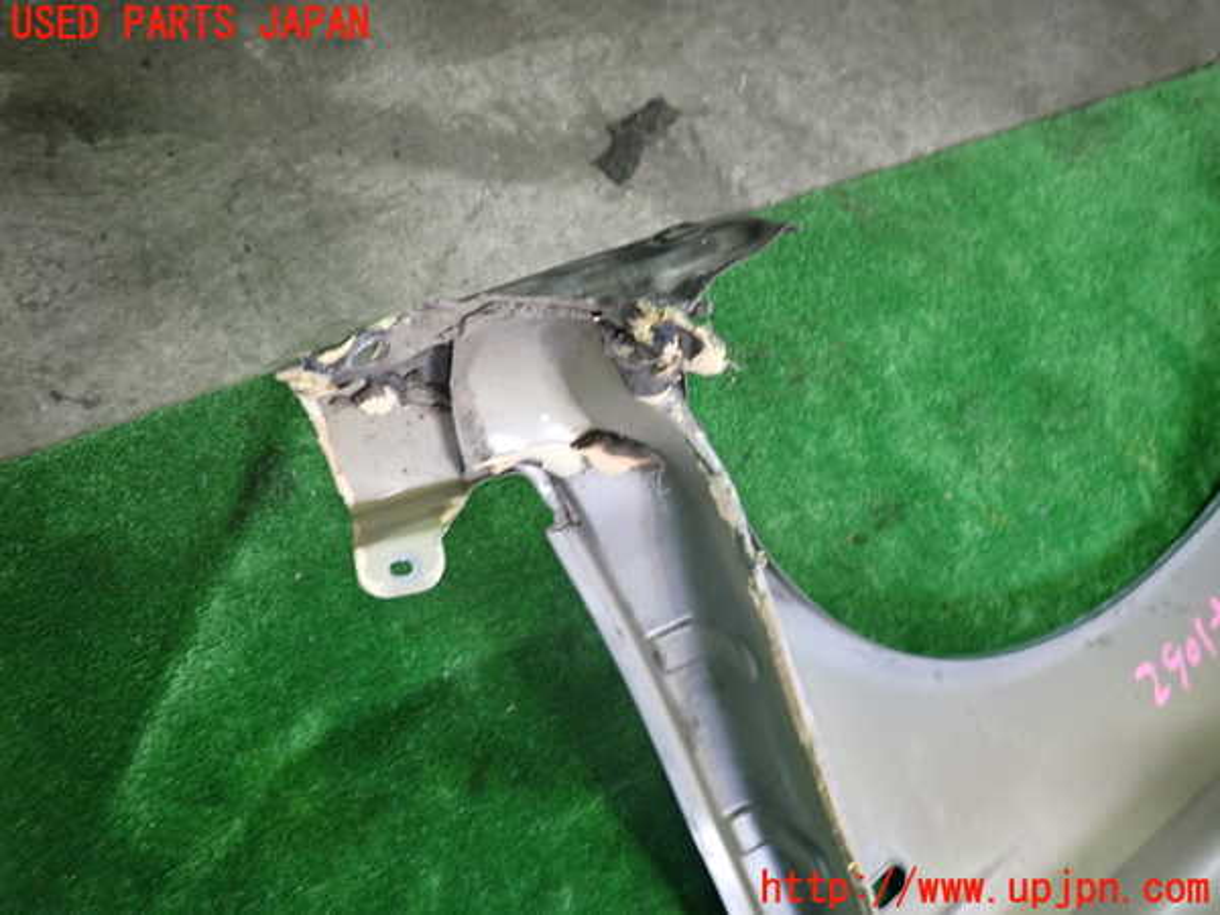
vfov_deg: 54.9
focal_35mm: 25
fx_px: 881
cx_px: 610
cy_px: 458
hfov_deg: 69.4
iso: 400
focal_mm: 4.5
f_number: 2
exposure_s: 1/30
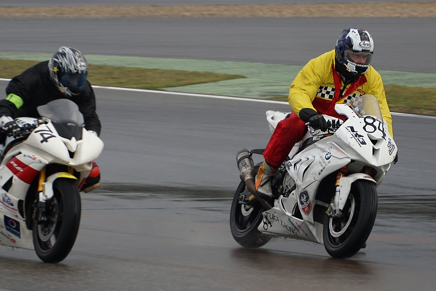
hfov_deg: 6.6
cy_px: 168
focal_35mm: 311
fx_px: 3765
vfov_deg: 4.4
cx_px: 212
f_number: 5.6
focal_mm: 160
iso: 125
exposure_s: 1/320
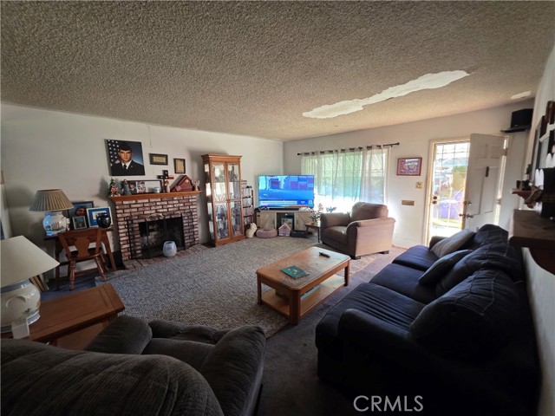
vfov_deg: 89.9
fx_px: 208
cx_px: 278
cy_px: 208
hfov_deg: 106.2
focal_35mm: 13
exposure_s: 1/60
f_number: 1.9
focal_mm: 2.2
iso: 200
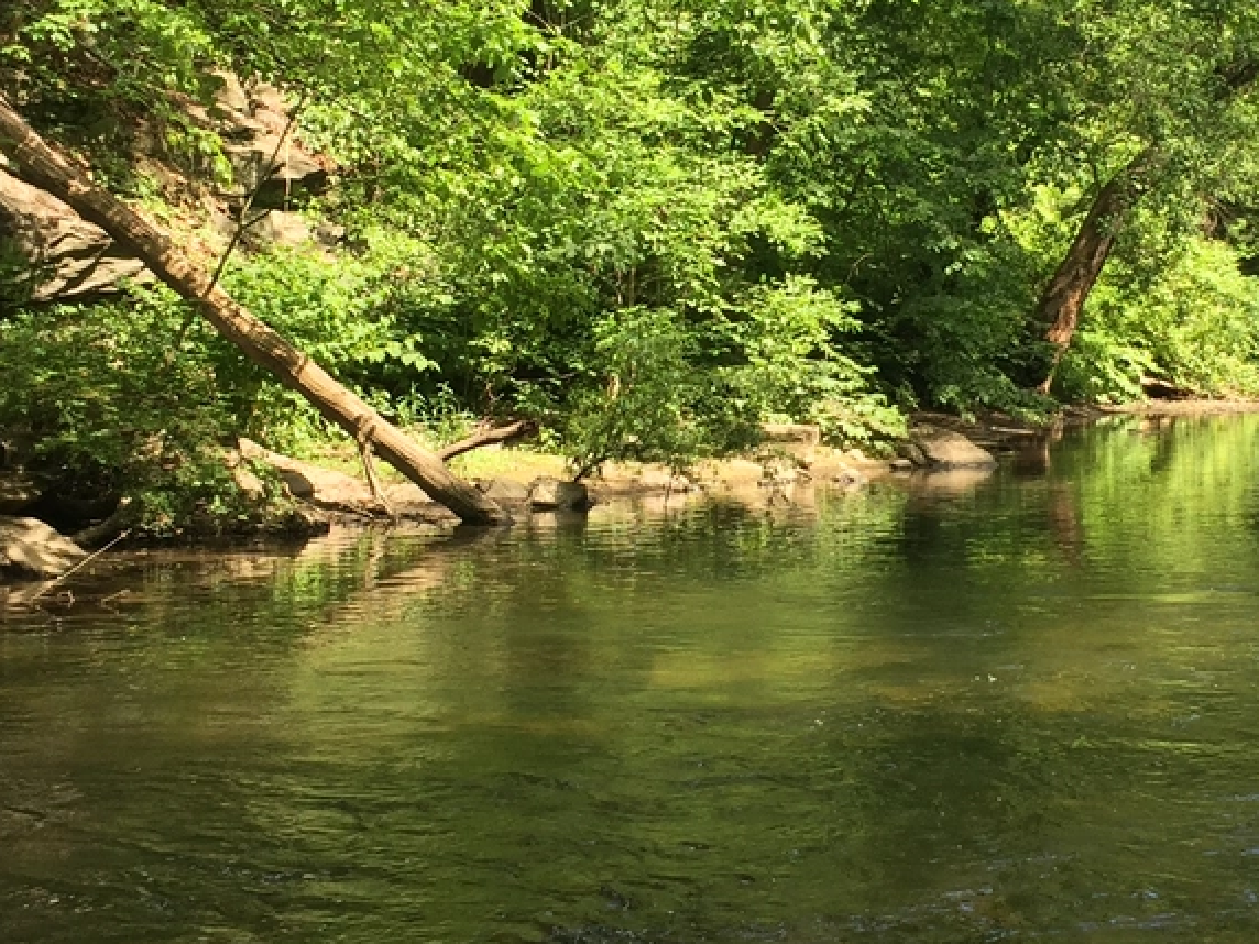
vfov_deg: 20.1
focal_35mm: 73
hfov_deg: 26.5
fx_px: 2655
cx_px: 839
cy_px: 378
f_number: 2.2
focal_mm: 4.15
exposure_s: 1/370
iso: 32
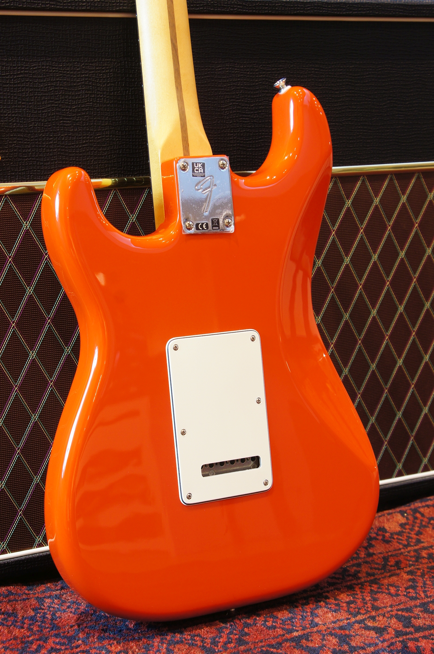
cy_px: 327
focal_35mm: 75
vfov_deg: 27.0
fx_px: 1359
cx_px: 217
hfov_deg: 18.1
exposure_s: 1/5
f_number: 8
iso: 400
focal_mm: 50
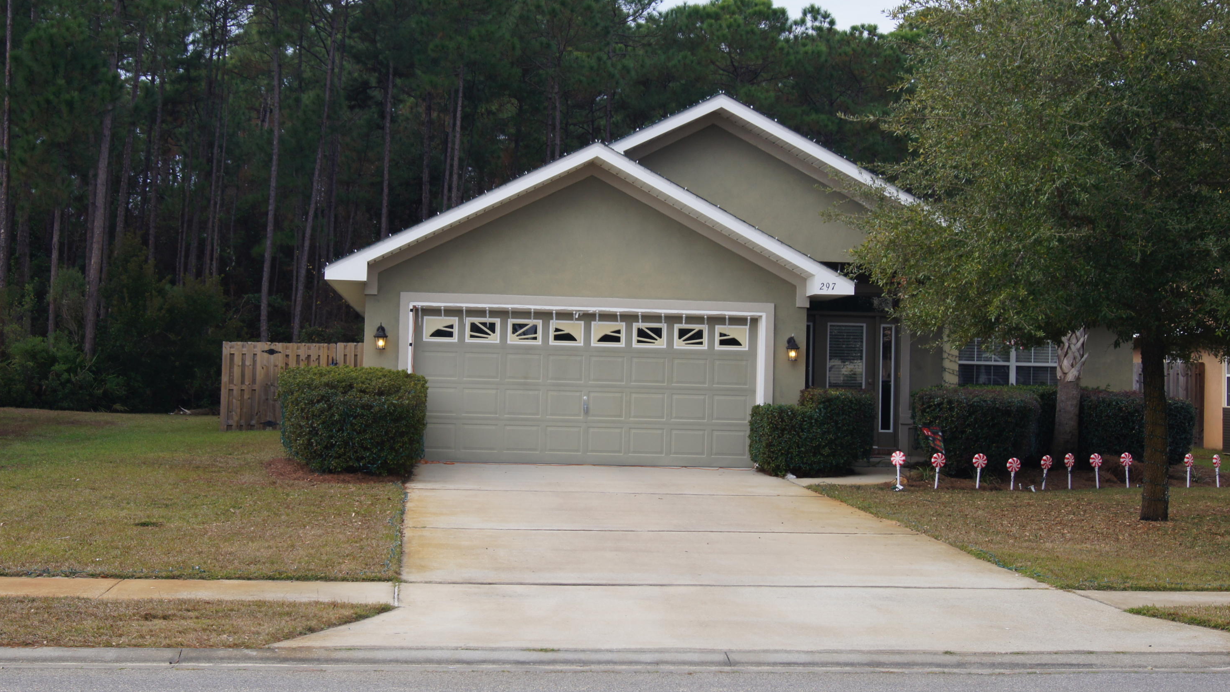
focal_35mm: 56
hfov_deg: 37.5
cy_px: 309
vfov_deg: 21.6
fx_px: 1811
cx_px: 616
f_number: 11
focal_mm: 35
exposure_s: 1/80
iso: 100
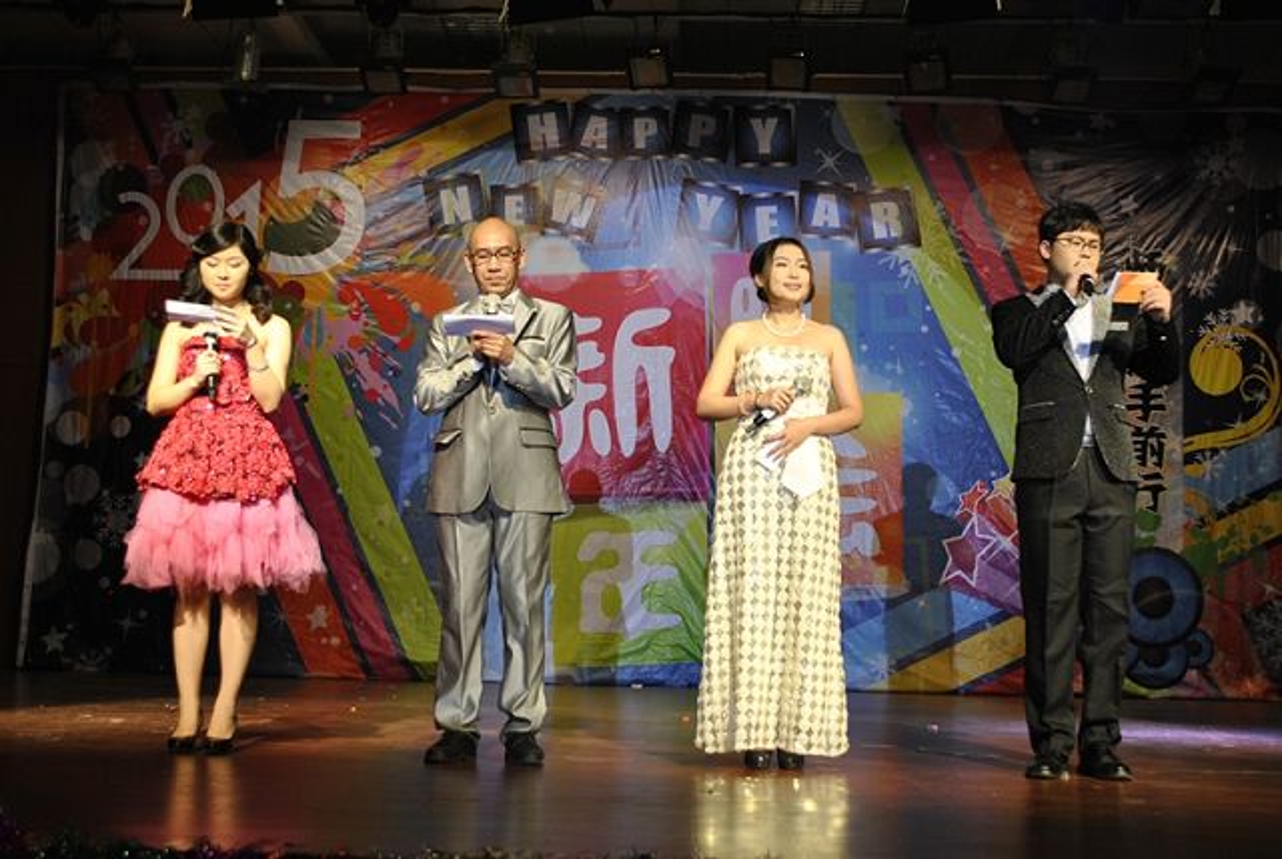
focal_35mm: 45
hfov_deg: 43.5
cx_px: 641
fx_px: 1605
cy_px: 430
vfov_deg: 30.0
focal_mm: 30
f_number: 4.5
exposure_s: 1/30
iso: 320
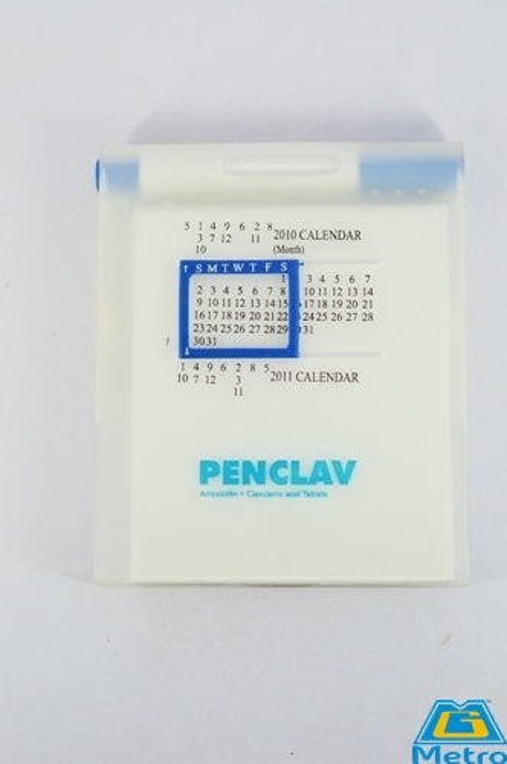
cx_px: 254
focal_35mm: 75
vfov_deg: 27.0
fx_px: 1589
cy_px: 382
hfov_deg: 18.1
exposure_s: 1/200
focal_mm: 50
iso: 100
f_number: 3.2
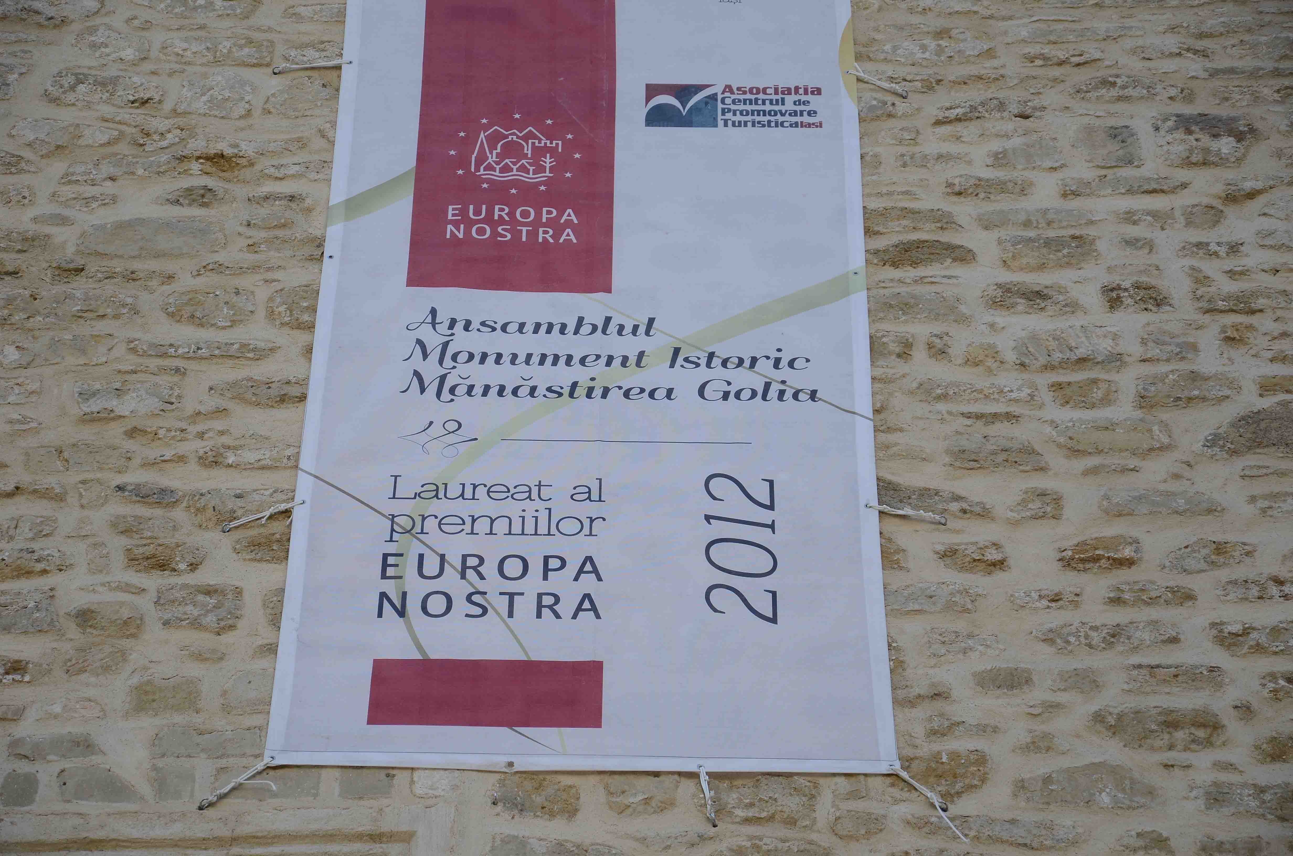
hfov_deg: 19.5
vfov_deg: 13.0
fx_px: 3763
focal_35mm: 105
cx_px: 646
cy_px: 428
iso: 200
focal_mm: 70
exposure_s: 1/500
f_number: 5.6
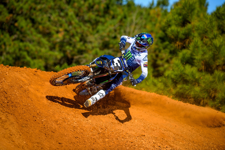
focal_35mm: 200
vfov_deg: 6.9
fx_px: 1250
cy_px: 75
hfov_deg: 10.3
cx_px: 112
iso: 64
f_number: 3.5
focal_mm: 200
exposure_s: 1/1600
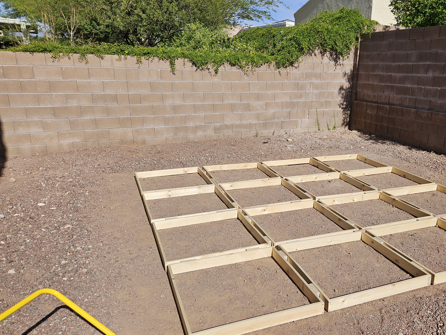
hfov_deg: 57.2
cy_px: 192
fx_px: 399
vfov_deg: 45.3
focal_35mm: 31
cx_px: 293
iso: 25
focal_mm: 5.4
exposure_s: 1/3229
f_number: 1.8
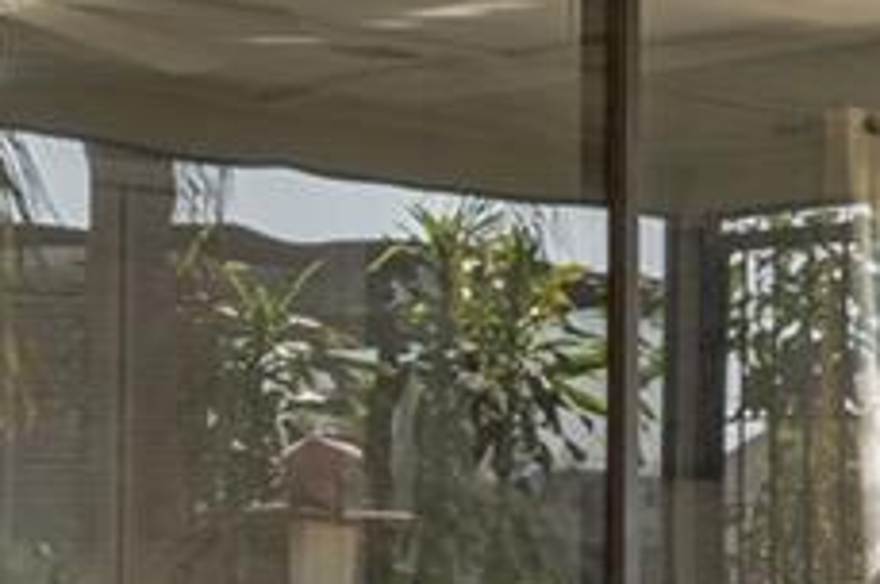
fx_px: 2392
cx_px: 1898
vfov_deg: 13.9
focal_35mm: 98
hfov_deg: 15.4
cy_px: 465
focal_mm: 14
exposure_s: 1/6
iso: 100
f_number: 9
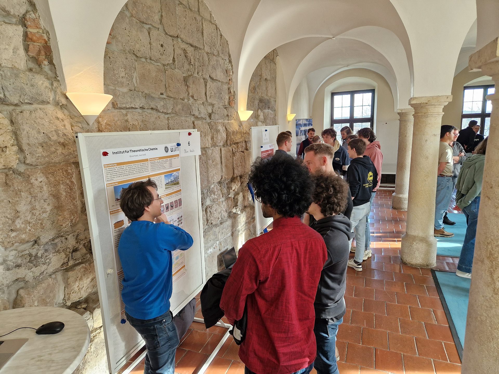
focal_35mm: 23
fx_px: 332
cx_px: 250
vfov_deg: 58.9
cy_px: 187
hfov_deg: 73.9
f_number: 1.8
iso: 200
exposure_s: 1/180
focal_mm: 5.4
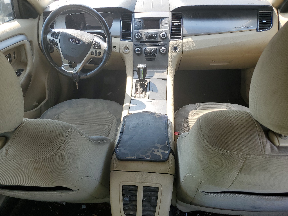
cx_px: 144
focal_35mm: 26
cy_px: 108
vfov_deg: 53.1
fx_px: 216
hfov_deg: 67.3
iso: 50
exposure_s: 1/455
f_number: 1.5
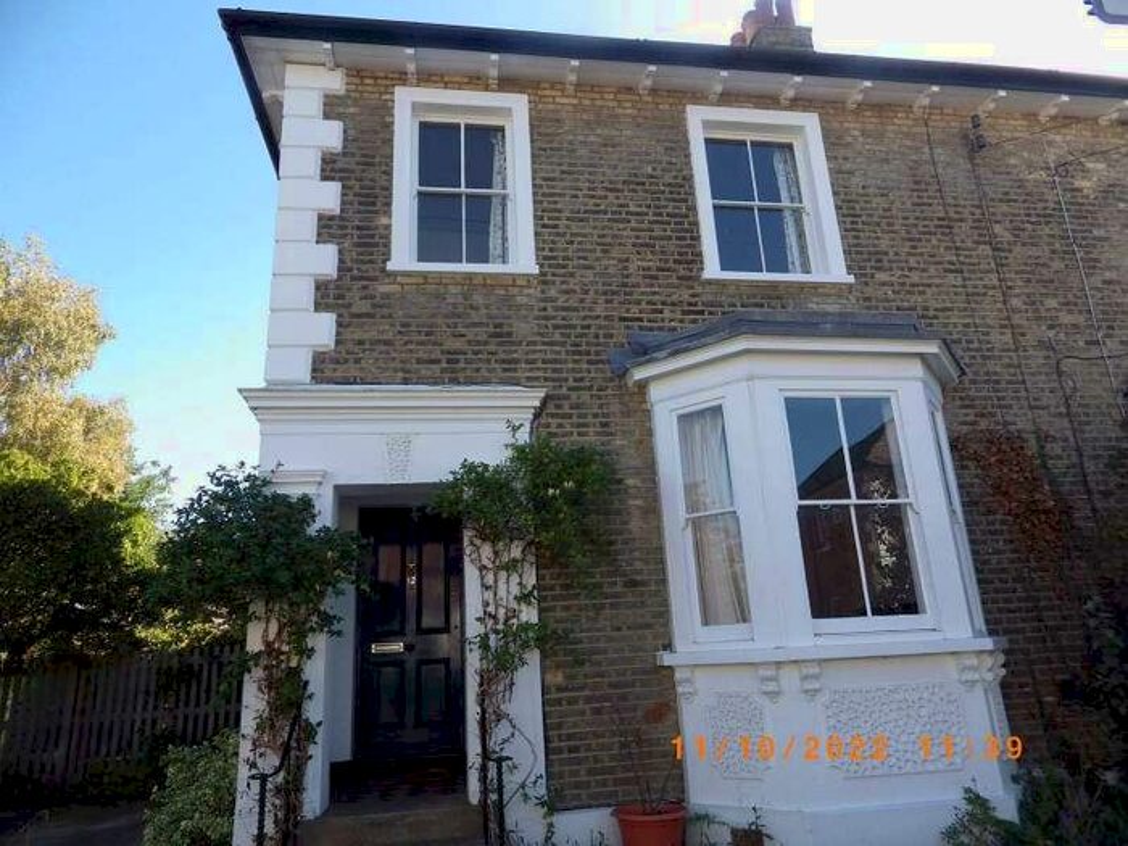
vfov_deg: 61.1
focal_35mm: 22
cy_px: 423
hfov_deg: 76.4
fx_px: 717
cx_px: 564
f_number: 3.1
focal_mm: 4
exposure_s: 1/400
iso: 100
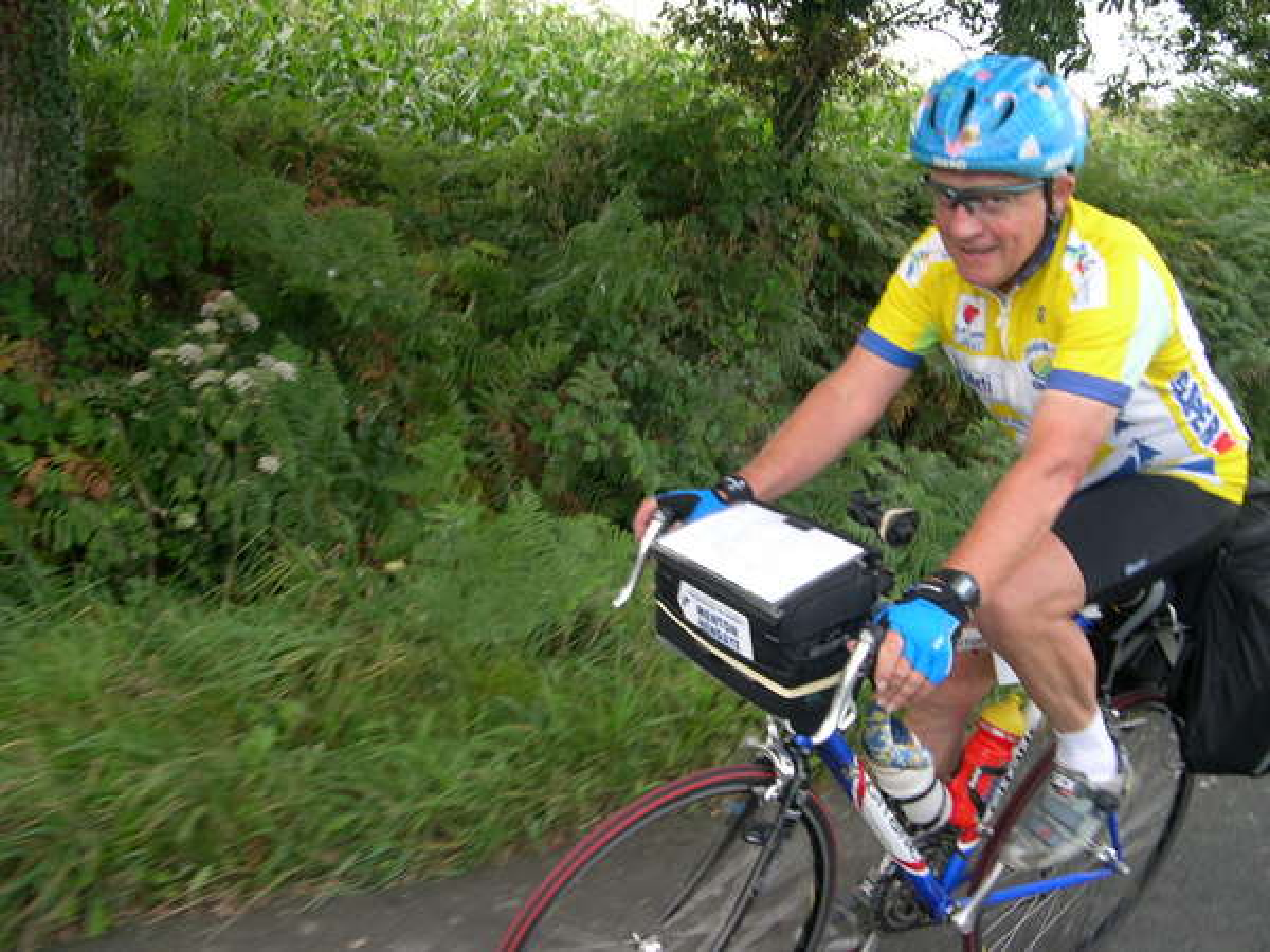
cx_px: 635
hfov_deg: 49.0
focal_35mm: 38
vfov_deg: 37.7
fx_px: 1394
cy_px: 476
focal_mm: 8
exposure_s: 1/246
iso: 100
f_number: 2.8
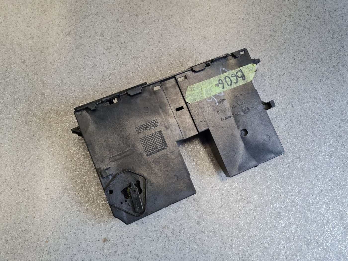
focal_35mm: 26
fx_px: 261
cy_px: 130
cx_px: 174
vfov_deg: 53.1
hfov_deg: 67.3
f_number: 1.8
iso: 200
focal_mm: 5.4
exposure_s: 1/100
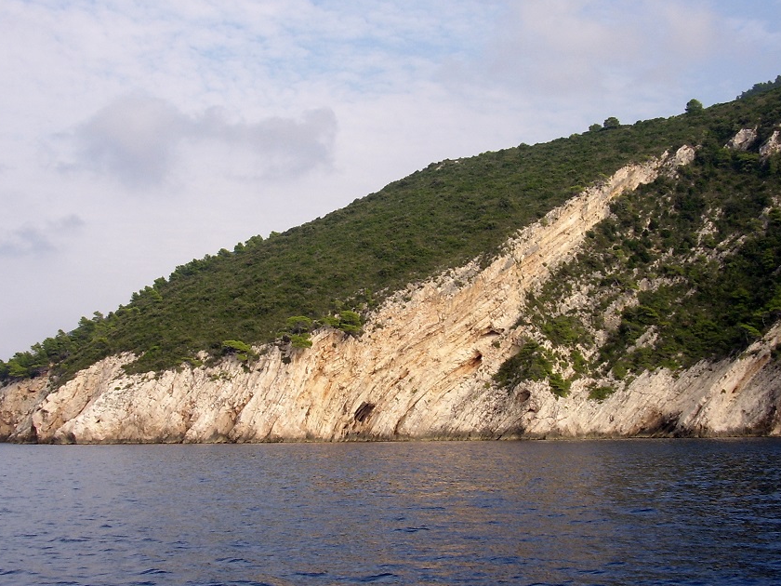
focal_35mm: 44
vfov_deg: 32.9
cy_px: 309
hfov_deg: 42.9
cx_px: 363
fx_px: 993
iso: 71
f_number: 4.4
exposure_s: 1/297
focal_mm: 7.2
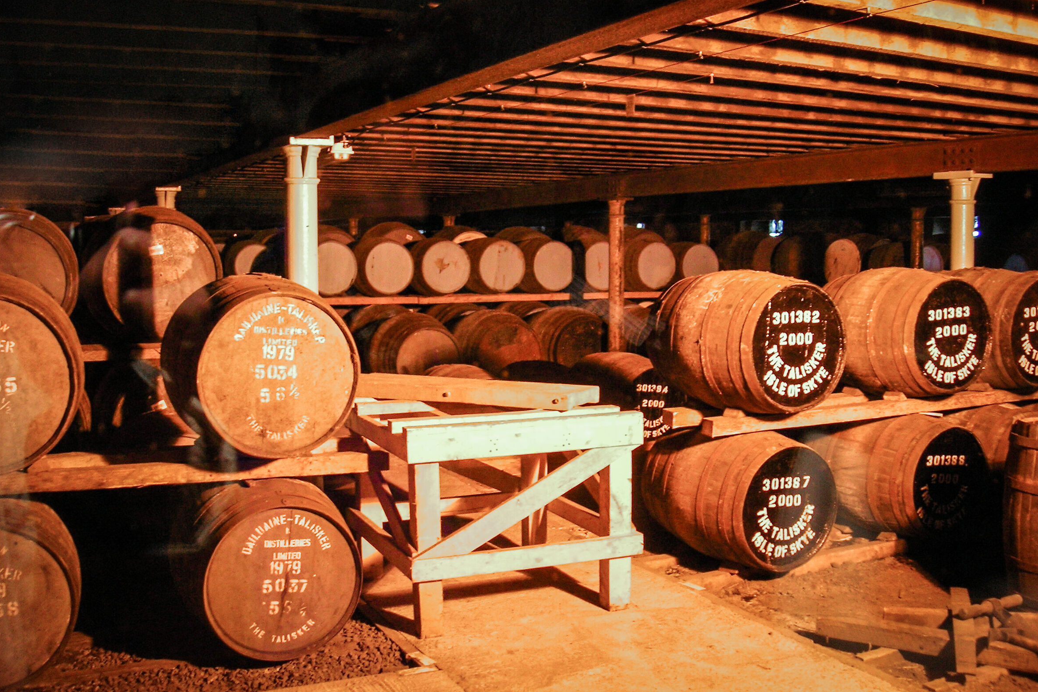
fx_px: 1038
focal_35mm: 36
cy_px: 326
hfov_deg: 53.1
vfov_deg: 36.9
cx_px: 520
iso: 93
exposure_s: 1/3.5
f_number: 2.9
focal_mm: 5.7
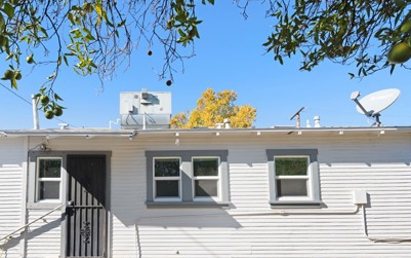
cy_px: 194
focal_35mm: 26
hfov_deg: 69.0
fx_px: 291
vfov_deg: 45.9
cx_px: 148
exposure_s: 1/40
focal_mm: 16
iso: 100
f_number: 9
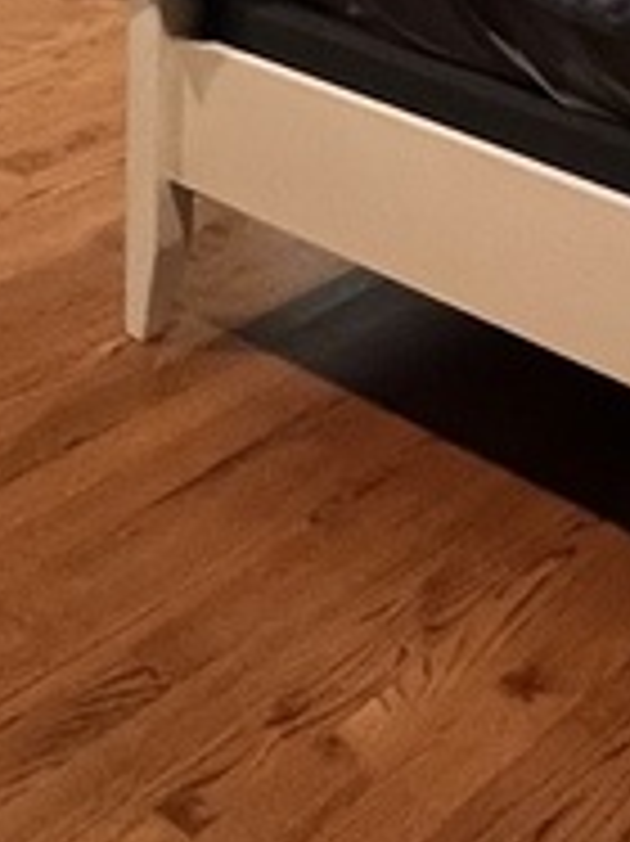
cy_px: -365
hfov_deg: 18.9
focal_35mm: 75
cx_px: 670
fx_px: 1822
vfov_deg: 22.2
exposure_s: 1/60
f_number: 1.8
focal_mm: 1.57
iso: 500
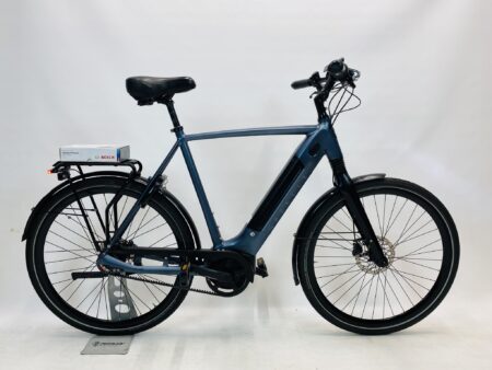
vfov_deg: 53.1
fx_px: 370
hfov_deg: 67.3
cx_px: 246
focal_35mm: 26
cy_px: 185
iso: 50
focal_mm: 4.25
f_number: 1.8
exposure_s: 1/100
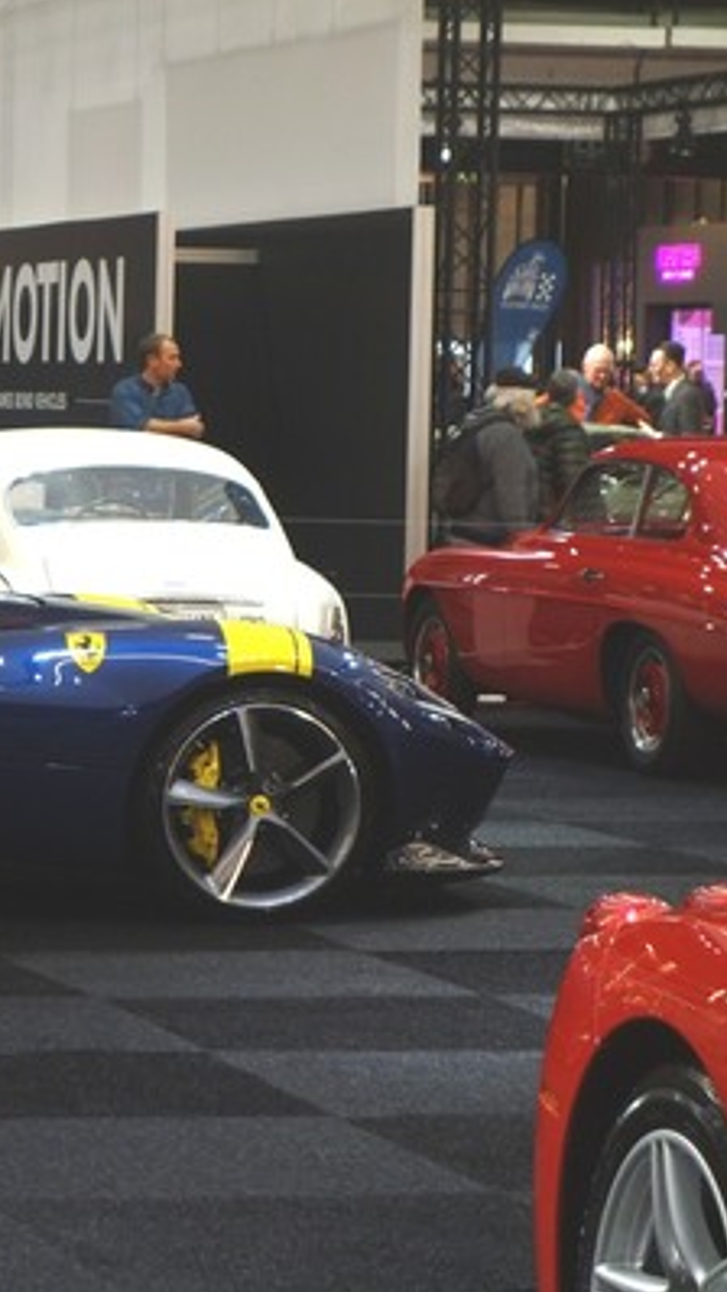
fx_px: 5412
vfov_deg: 13.6
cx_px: -156
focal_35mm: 158
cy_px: 646
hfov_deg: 7.6
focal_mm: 37.1
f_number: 4.9
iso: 400
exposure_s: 1/30
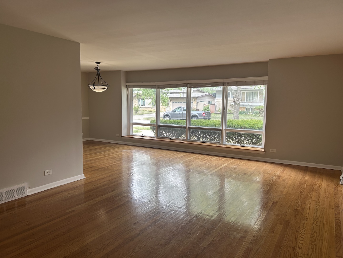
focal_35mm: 26
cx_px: 172
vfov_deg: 53.1
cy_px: 129
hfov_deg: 67.3
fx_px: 258
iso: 50
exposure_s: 1/121
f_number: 1.5
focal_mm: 5.7
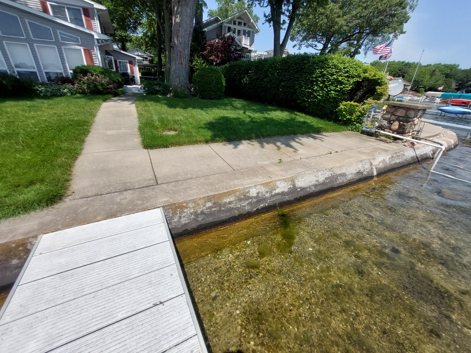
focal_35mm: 13
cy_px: 176
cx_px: 236
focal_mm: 1.74
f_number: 2.2
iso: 50
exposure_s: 1/2136
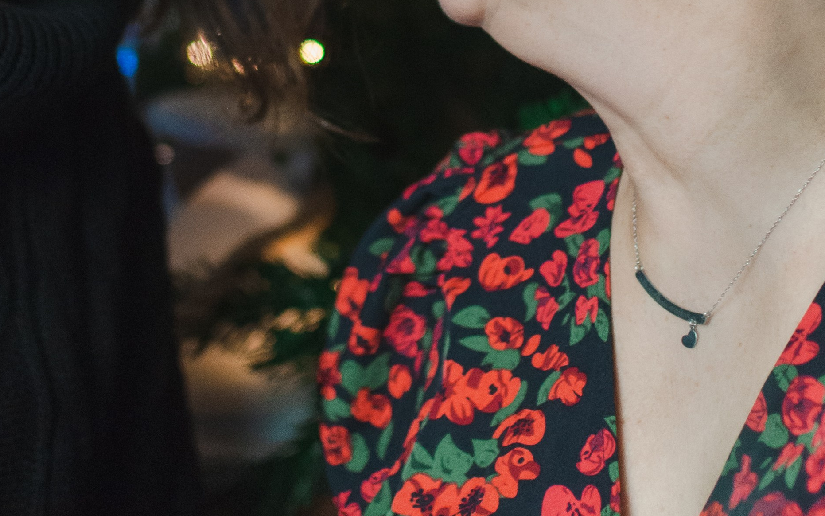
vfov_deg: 11.7
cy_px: -94
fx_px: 2474
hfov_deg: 18.9
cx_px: 317
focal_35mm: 110
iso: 400
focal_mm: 35
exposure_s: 1/200
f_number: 1.8
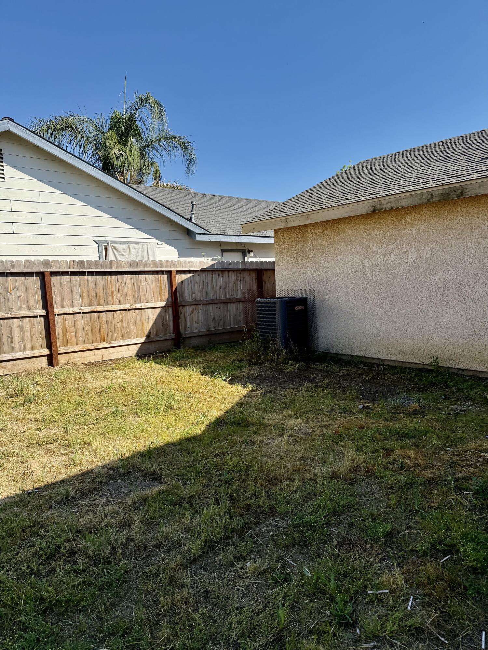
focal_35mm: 24
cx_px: 244
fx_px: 451
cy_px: 325
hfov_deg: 56.8
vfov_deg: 71.6
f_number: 1.78
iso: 80
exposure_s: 1/3584
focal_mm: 6.76
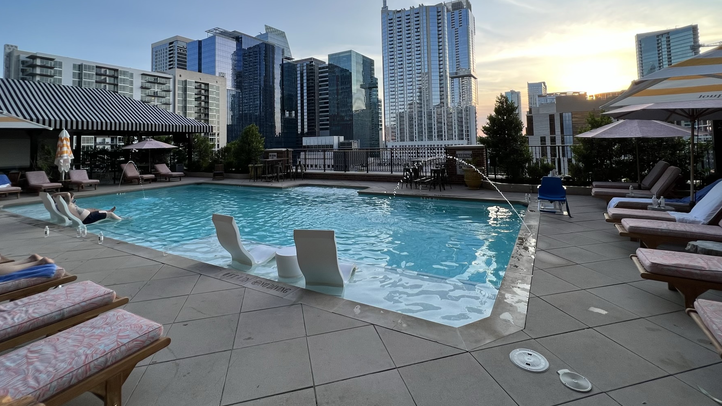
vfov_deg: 65.0
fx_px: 306
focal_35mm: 16
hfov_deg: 99.4
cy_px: 130
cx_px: 364
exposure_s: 1/336
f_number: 1.8
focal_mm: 1.57
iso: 32
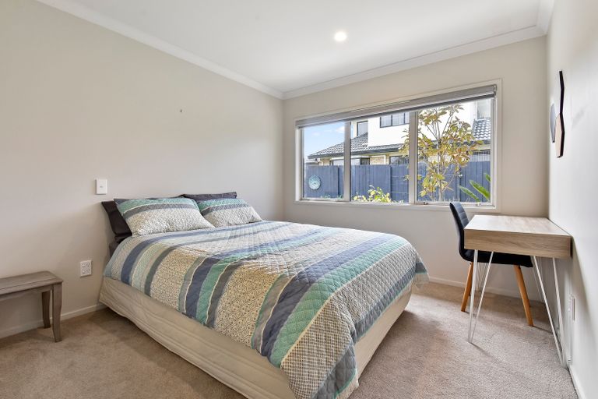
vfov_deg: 77.3
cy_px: 200
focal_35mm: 15
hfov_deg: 100.4
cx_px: 299
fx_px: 249
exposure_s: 1/15
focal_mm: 10
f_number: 10
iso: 500
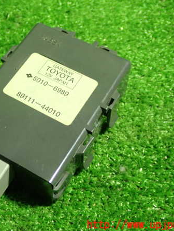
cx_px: 49
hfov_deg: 24.6
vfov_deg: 32.7
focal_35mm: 59
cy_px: 115
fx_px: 395
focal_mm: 7.84
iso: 800
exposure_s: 1/40
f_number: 2.9
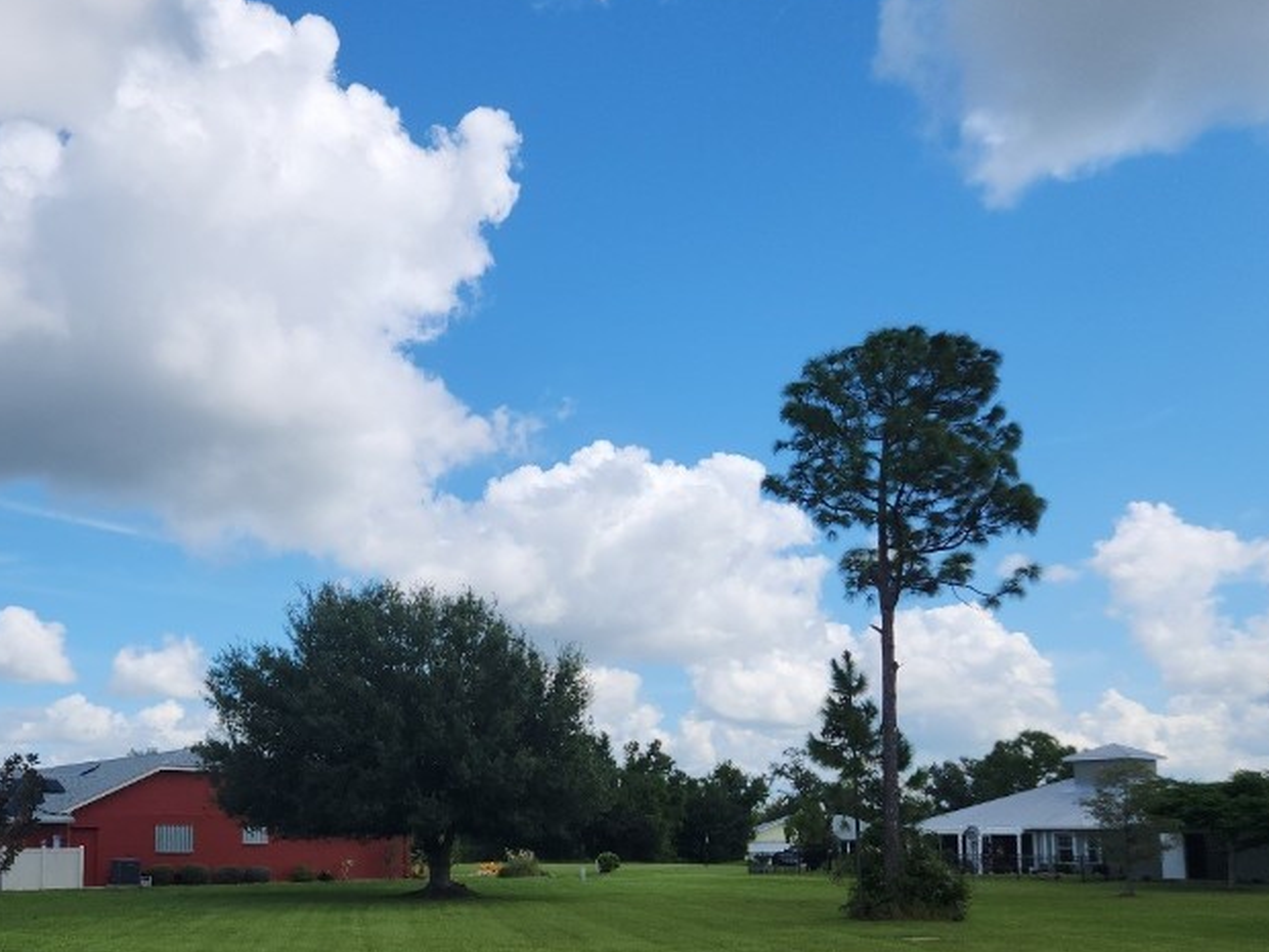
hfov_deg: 48.1
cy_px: 690
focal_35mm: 38
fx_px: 1393
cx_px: 415
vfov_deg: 37.0
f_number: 1.8
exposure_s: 1/2500
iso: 20
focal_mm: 5.4
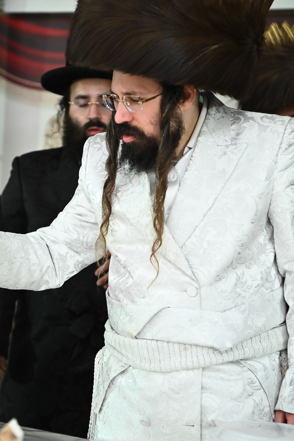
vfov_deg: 21.0
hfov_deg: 14.1
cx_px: 104
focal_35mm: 97
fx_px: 1189
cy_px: 219
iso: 3200
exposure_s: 1/160
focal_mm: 70
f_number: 3.5
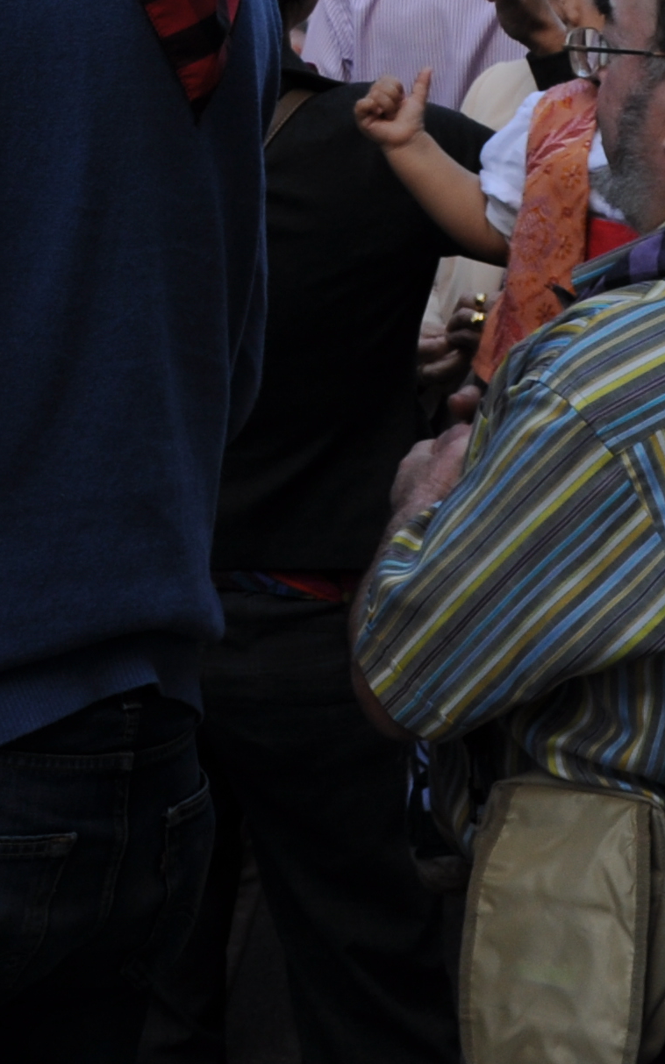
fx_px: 3132
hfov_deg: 11.7
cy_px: -164
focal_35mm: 108
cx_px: -282
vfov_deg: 18.4
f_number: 5.6
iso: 200
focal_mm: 20
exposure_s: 1/200
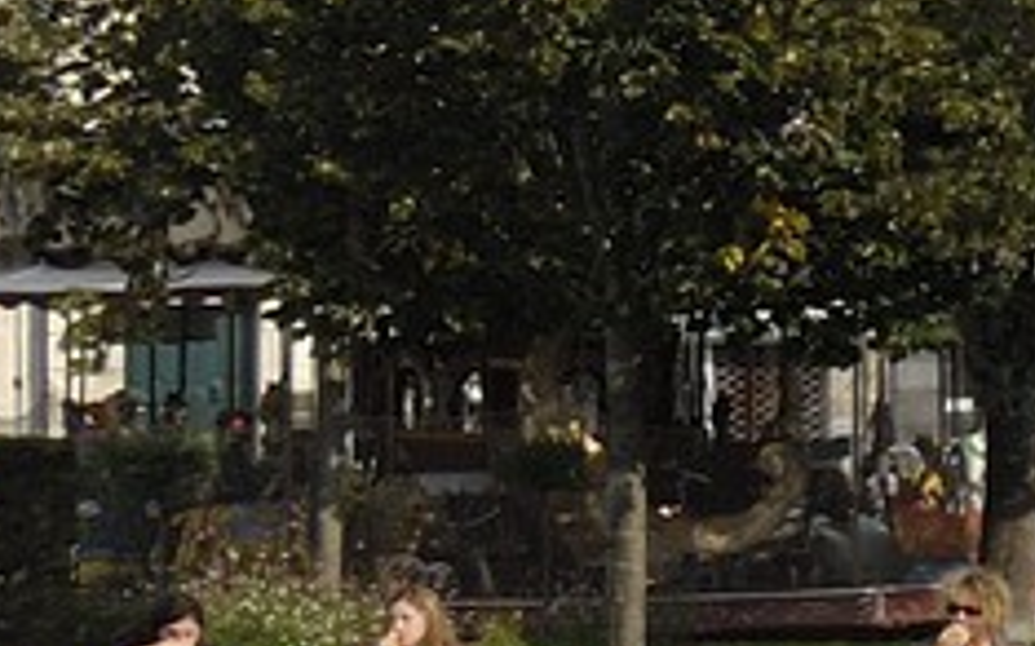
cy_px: -327
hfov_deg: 7.2
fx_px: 7077
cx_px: 3331
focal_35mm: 251
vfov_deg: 5.2
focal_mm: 24
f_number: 9.5
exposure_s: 1/160
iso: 100
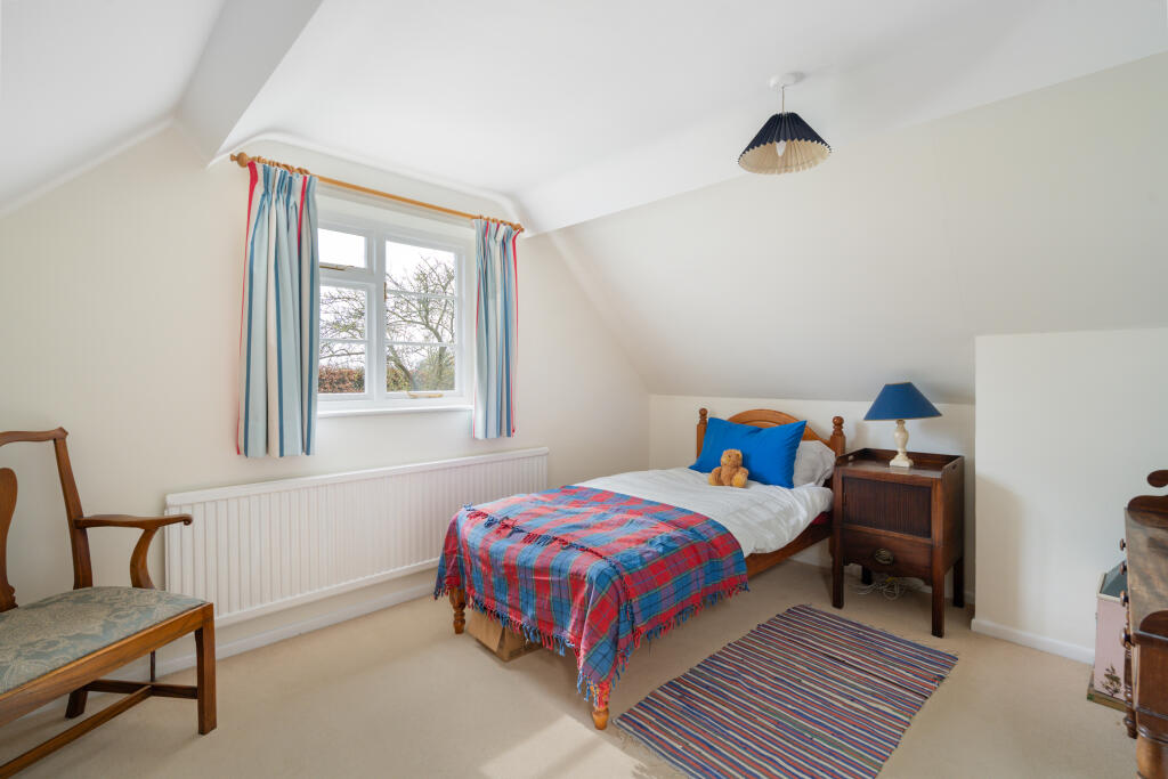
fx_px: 519
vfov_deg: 73.8
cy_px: 390
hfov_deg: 96.7
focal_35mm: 16
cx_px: 584
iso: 320
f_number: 8
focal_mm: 16
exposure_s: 1/10
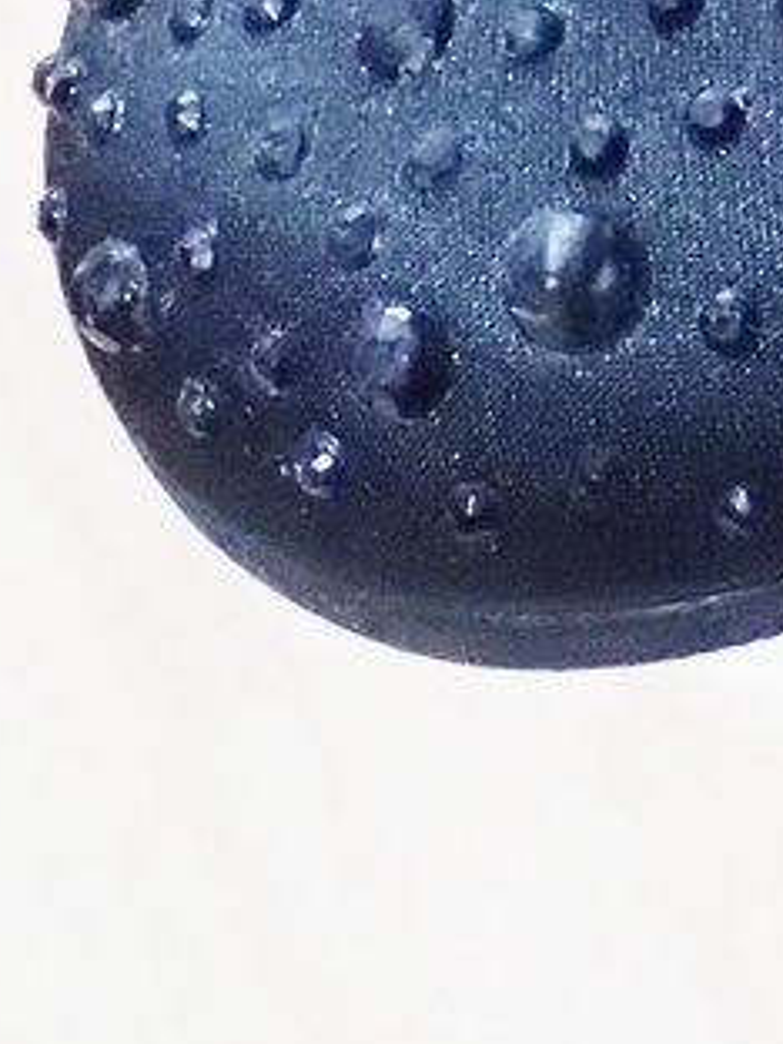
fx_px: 9530
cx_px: 1405
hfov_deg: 4.7
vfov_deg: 6.2
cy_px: -370
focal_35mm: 316
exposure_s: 1/30
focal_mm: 13.47
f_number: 4.2
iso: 1600
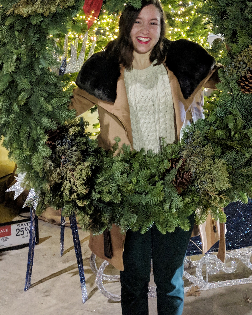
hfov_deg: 32.0
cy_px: 74
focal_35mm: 47
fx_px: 438
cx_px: 143
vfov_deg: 38.4
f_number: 1.8
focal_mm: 4.44
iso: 400
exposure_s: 1/40.1
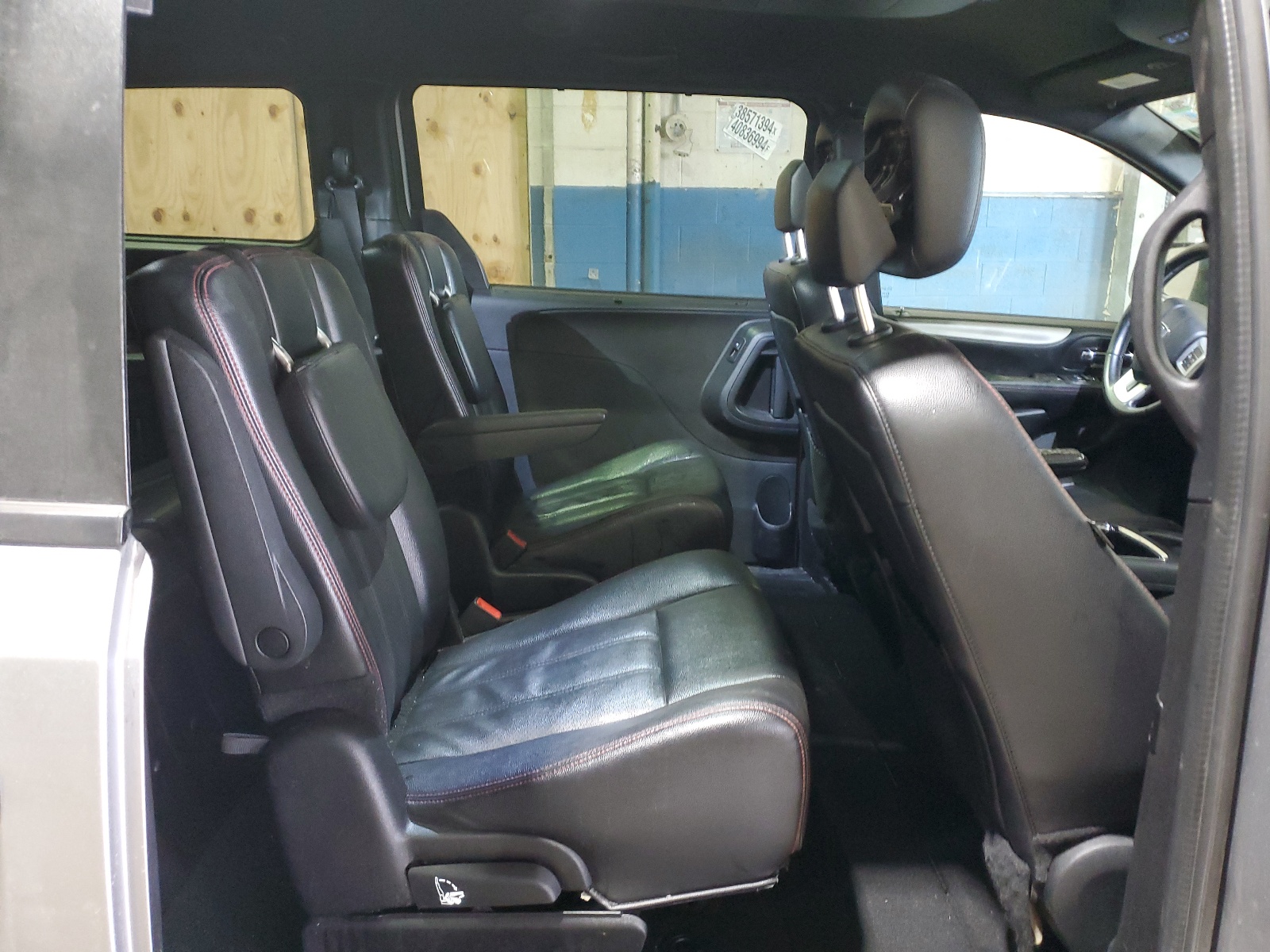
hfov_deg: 67.3
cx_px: 635
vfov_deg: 53.1
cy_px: 476
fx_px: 954
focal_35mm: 26
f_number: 1.5
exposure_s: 1/15
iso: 296
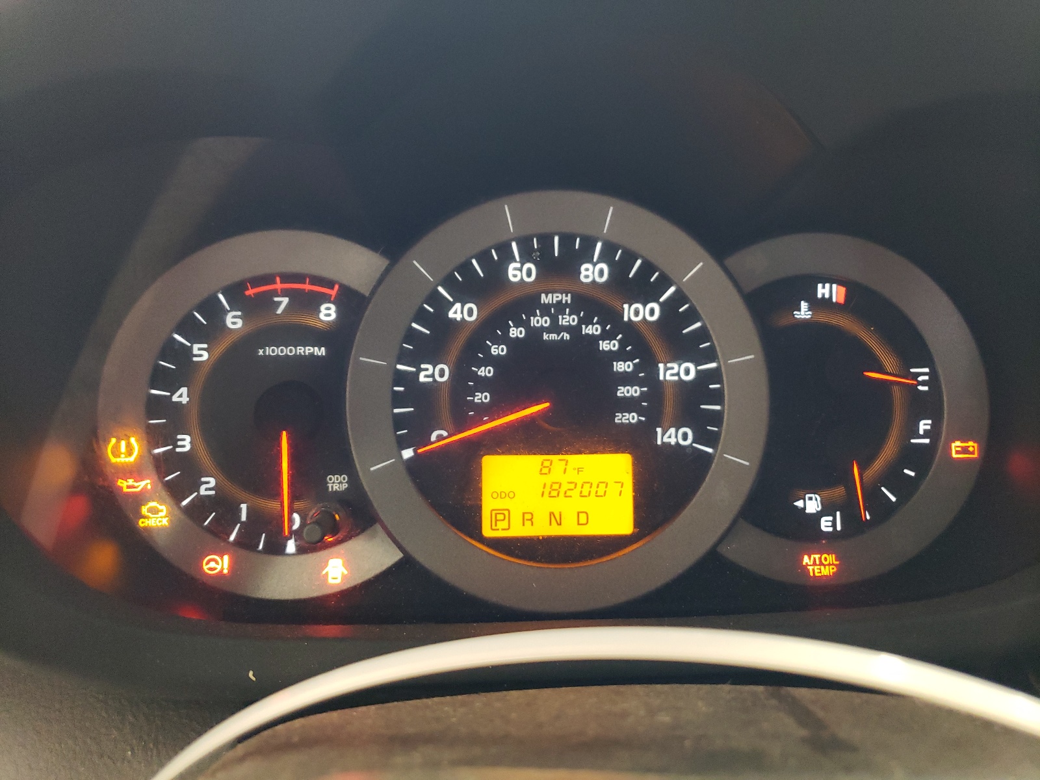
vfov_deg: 53.1
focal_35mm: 26
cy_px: 390
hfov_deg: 67.3
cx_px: 520
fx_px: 781
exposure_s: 1/30
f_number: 1.5
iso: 275
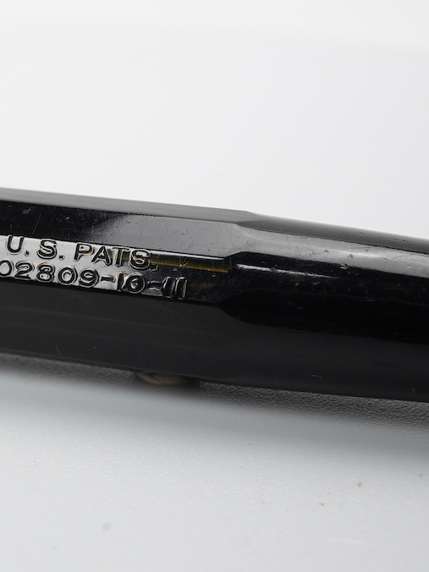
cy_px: 289
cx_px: 73
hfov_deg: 20.2
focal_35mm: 72
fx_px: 1190
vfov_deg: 27.0
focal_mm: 30
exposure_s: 1/100
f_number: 22
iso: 640
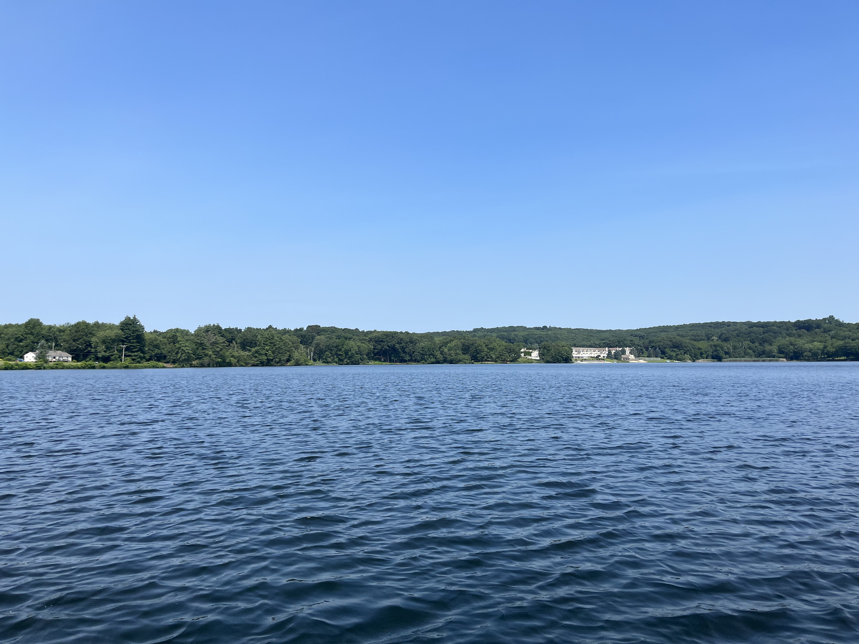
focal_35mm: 26
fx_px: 645
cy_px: 322
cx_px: 430
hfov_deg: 67.3
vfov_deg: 53.1
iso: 50
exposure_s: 1/3745
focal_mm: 5.1
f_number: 1.6
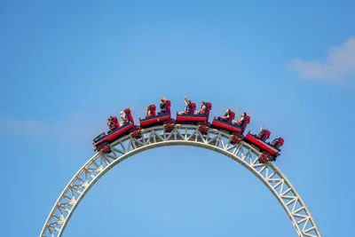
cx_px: 178
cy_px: 118
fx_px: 4291
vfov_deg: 3.2
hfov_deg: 4.7
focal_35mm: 435
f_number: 6.3
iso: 100
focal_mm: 435
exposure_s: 1/1250
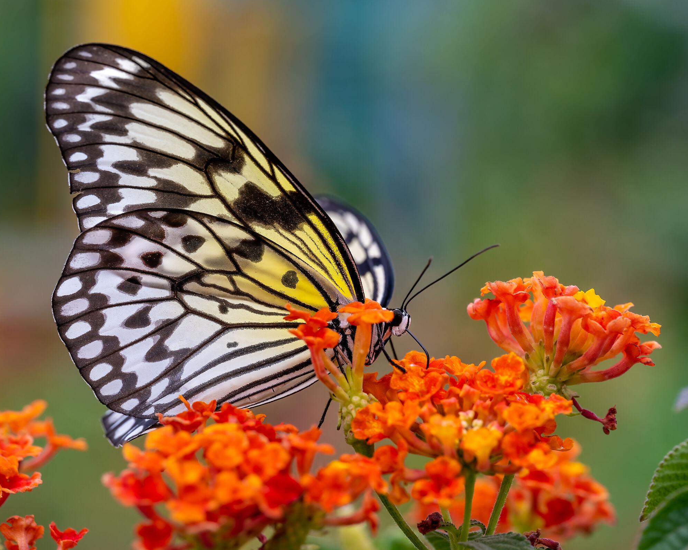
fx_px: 2423
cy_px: 276
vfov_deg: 13.0
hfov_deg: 16.2
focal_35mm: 119
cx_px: 313
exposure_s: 1/320
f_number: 7.1
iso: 400
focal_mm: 105
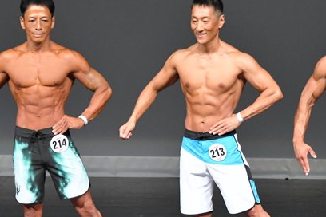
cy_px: 144
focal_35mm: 570
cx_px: 218
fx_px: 5161
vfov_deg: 2.4
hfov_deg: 3.6
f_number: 5.6
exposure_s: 1/400
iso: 5000
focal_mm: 200
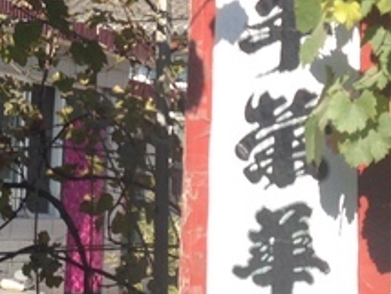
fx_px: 1357
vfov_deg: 12.1
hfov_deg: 16.3
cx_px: 79
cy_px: -44
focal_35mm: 120
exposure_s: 1/985
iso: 50
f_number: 2.4
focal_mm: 4.12
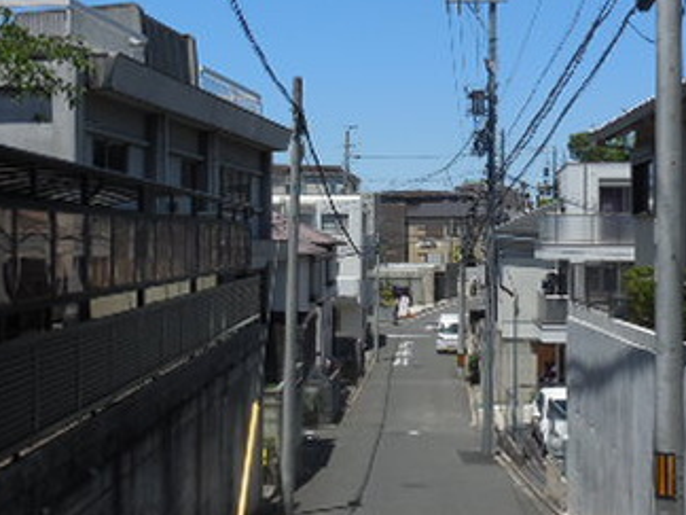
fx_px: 1070
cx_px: 379
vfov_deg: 27.0
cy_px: 226
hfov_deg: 35.5
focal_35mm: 54
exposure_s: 1/640
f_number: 6.2
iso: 125
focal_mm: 4.5
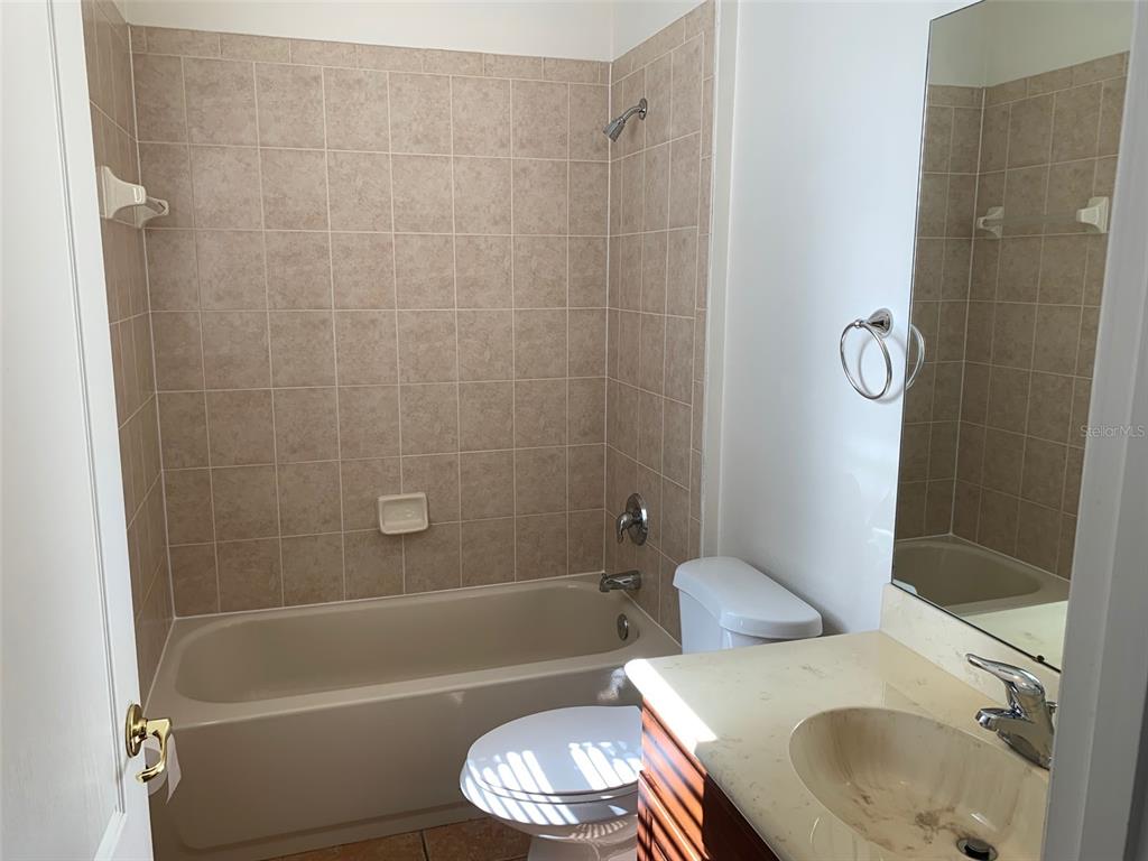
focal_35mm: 26
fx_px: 862
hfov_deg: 67.3
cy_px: 430
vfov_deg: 53.1
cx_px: 574
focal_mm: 4.25
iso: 32
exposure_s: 1/120
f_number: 1.8
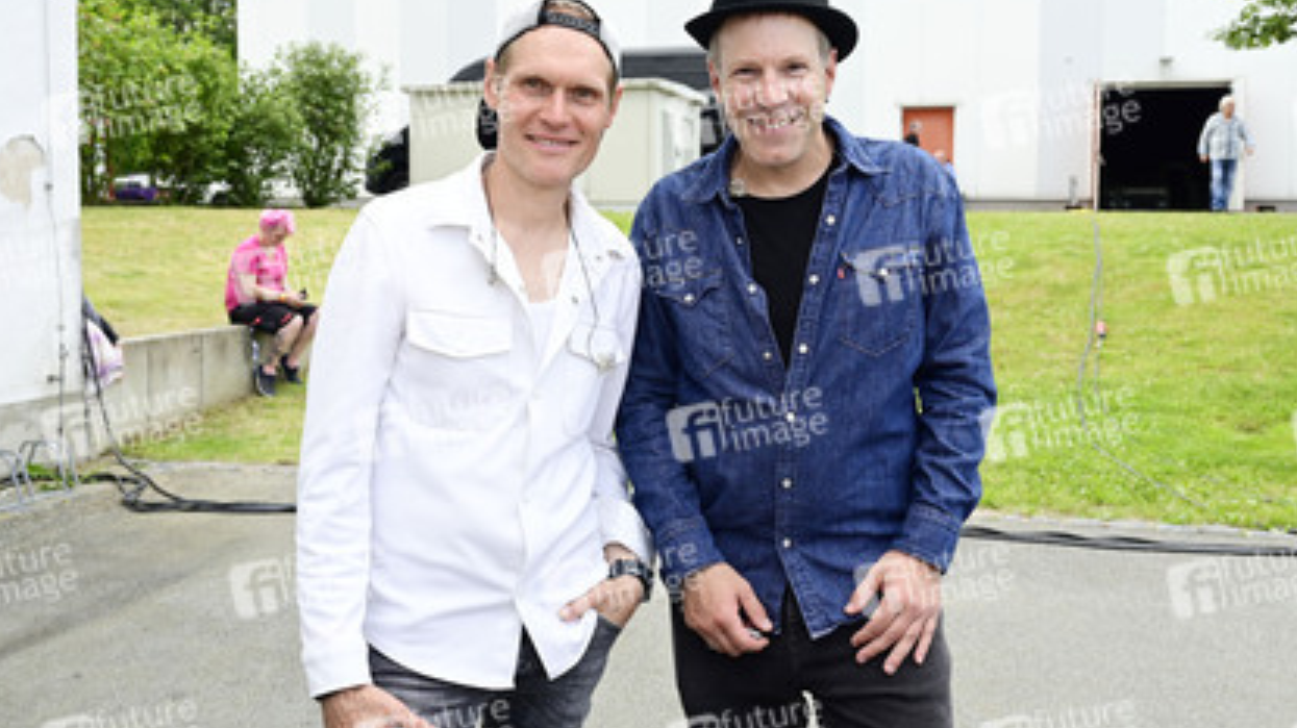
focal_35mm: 33
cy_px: 347
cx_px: 664
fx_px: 1134
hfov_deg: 59.5
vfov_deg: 35.6
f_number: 5.6
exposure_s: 1/200
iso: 160
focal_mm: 29
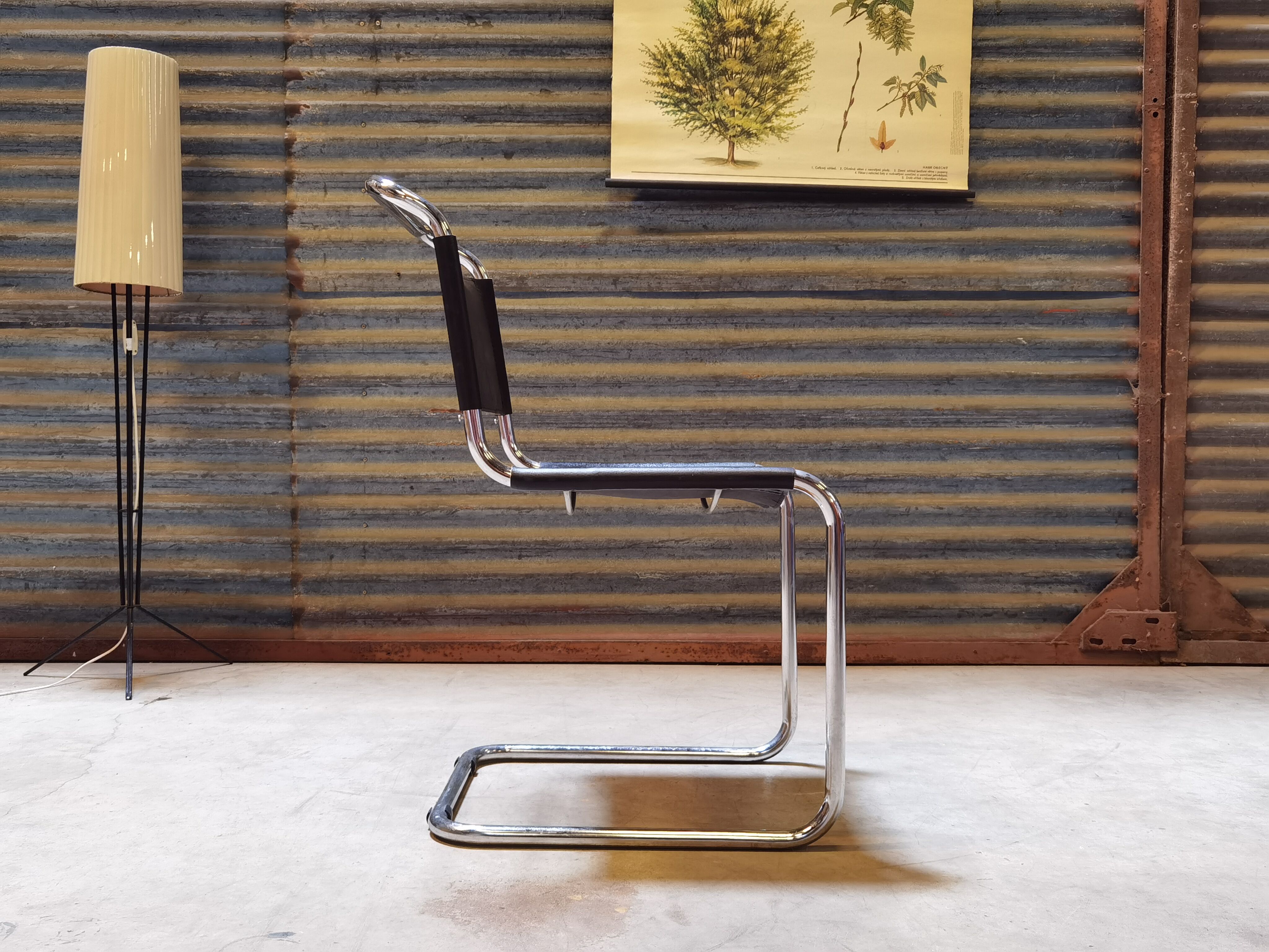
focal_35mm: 35
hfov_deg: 52.6
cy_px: 476
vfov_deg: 40.7
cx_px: 634
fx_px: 1283
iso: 400
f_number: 1.9
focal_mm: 6.71
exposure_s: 1/33.3
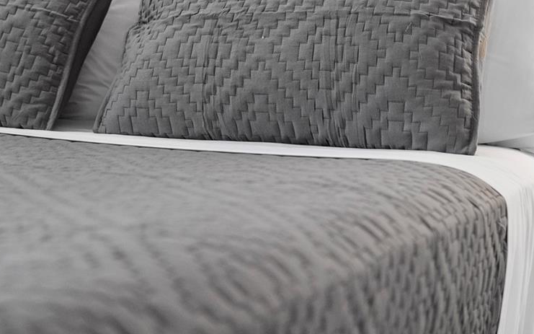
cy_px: -43
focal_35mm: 77
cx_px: 266
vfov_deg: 16.4
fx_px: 1121
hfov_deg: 26.8
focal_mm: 35
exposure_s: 1/200
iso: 320
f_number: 2.5
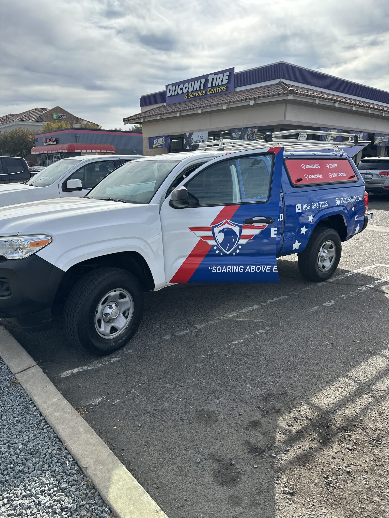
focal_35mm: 24
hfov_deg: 56.8
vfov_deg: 71.6
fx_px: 360
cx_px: 194
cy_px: 259
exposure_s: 1/3247
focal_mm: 6.86
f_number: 1.78
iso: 80
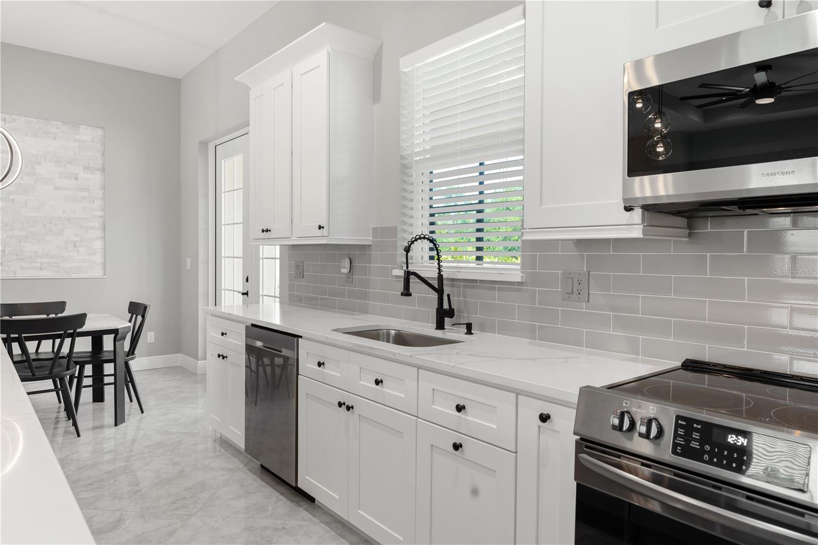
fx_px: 545
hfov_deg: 73.8
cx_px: 409
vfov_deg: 53.1
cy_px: 272
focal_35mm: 24
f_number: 7.1
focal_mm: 24
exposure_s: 1/1.25
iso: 50
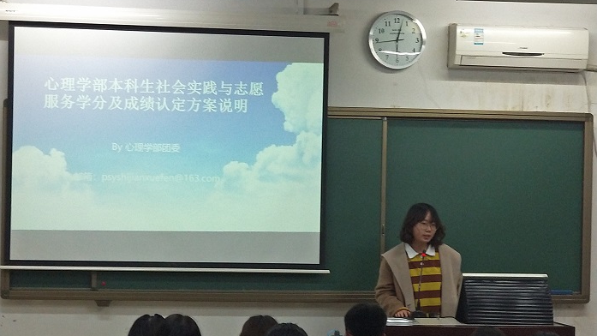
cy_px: 222
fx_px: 554
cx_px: 298
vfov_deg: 33.4
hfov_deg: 56.6
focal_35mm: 35
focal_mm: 5.47
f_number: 2.6
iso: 144
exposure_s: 1/50
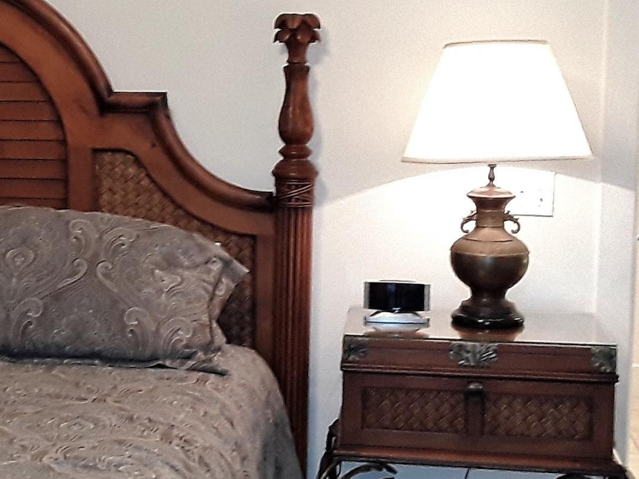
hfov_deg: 25.6
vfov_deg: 19.6
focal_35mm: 75
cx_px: 145
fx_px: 1384
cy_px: 212
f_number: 1.9
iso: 160
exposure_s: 1/24
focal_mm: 2.91
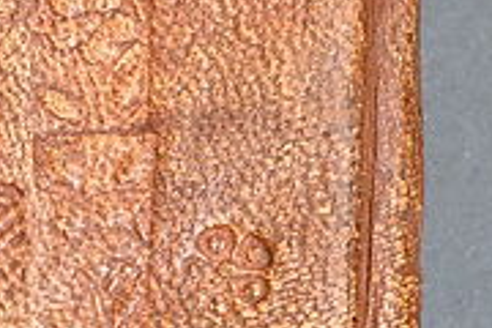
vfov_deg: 4.1
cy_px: -454
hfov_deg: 6.0
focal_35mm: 333
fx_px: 4551
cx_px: -478
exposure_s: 1/100
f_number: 7.1
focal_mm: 50
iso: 800
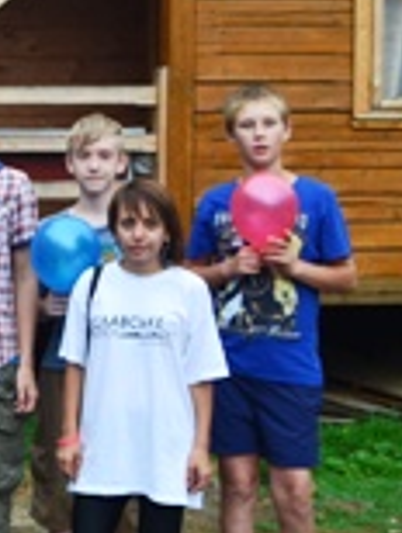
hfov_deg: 11.9
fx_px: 1729
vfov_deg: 17.5
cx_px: -392
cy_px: 254
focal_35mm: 112
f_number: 8
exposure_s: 1/80
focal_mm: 24
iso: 400
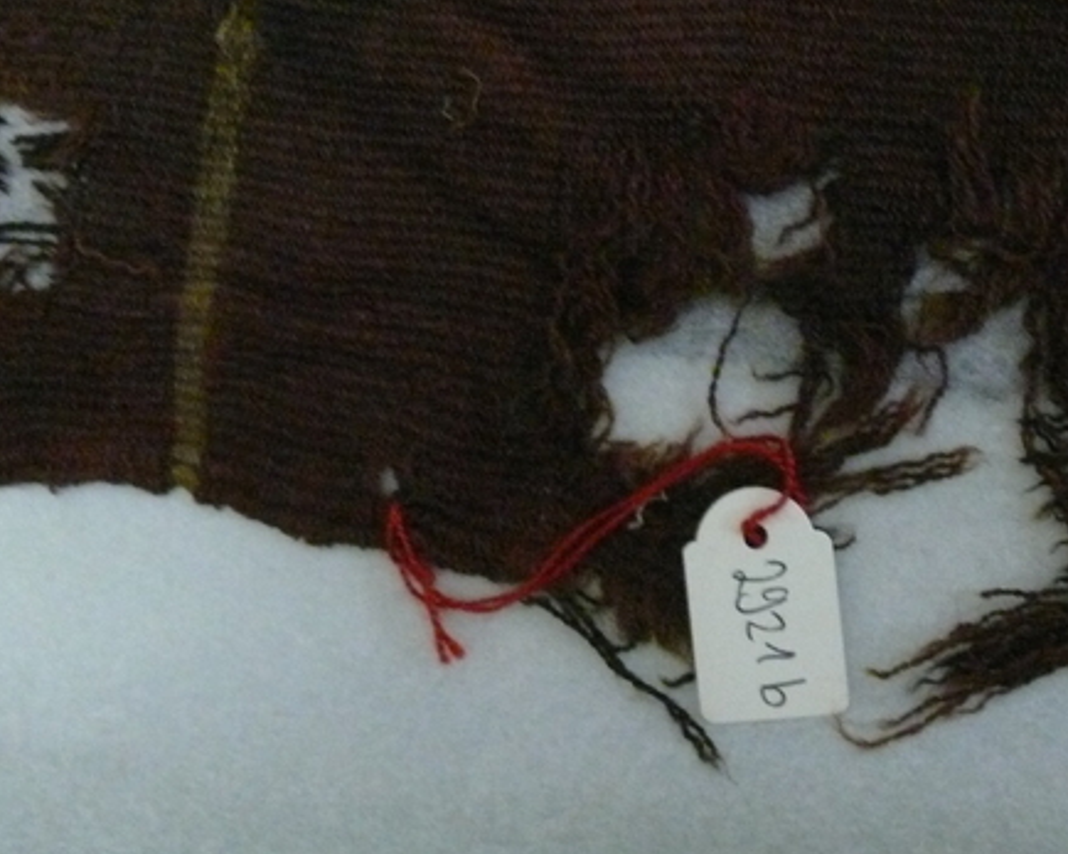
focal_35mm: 63
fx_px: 1991
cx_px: 736
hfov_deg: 29.8
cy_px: 394
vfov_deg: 24.2
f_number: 2.8
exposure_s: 1/25
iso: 800
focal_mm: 7.4
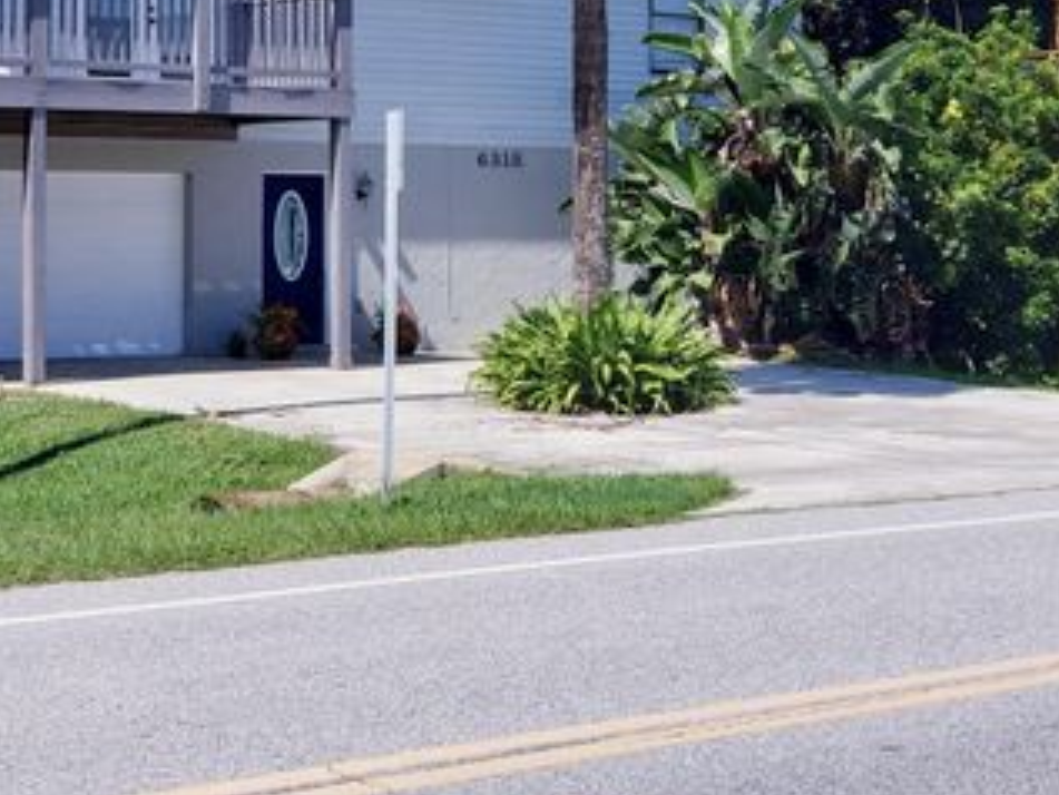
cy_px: 195
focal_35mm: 82
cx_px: 561
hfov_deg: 23.8
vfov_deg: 17.9
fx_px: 2510
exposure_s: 1/1154
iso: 32
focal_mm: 6
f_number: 2.4
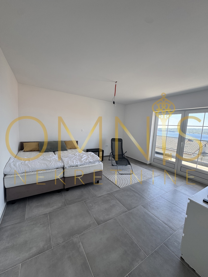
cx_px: 104
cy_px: 138
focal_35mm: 14
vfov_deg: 102.1
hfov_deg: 85.7
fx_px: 112
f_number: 2.2
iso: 50
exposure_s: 1/99
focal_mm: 2.22
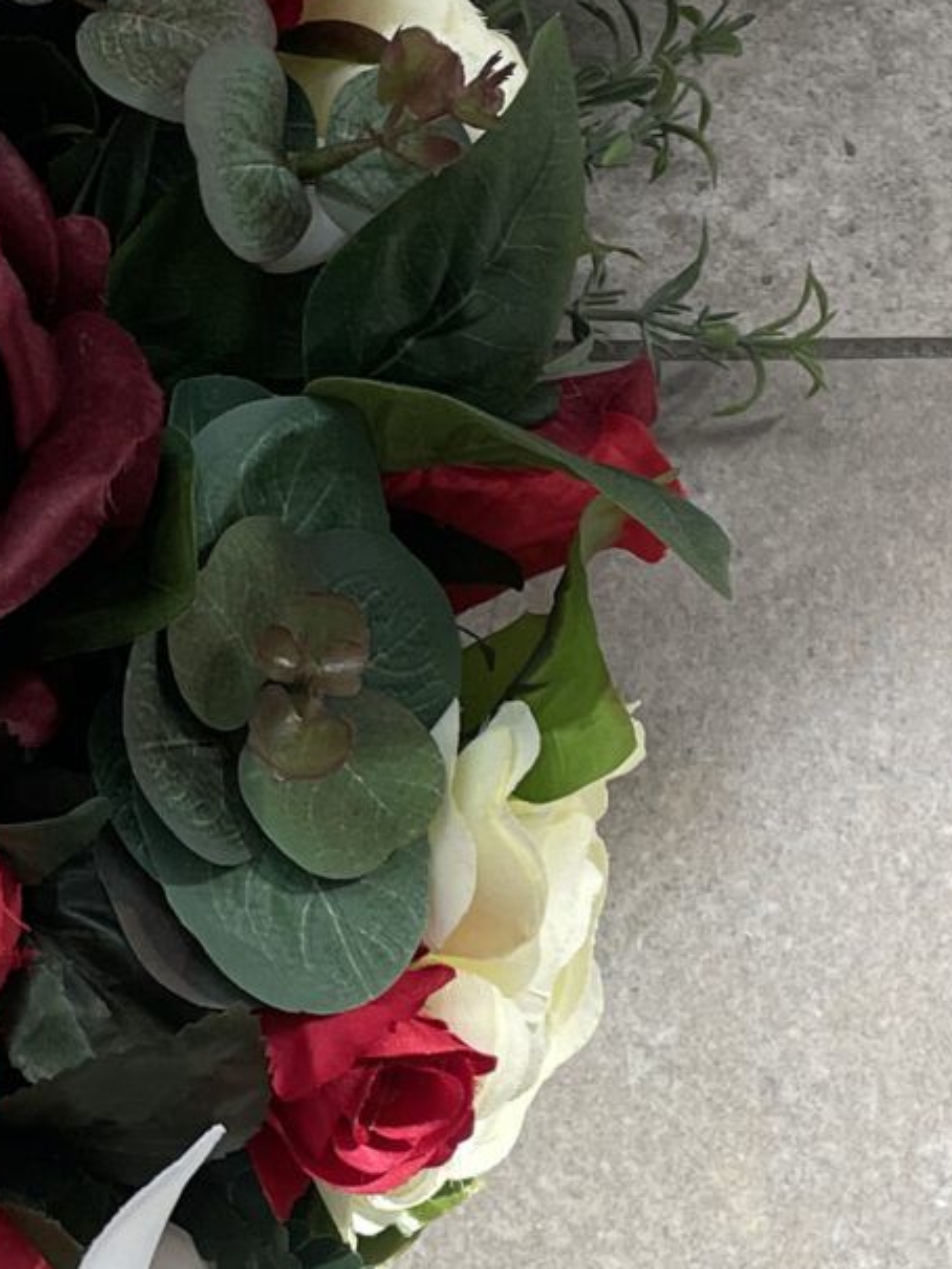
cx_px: -25
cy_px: 749
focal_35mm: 110
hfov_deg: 13.3
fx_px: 4032
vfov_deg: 17.9
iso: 64
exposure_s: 1/100
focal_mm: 4.2
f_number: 1.6
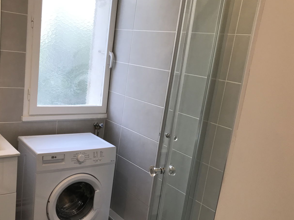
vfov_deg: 38.5
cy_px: 135
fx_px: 314
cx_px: 116
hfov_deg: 49.8
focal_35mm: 37
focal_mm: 3.99
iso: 40
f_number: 1.8
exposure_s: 1/100
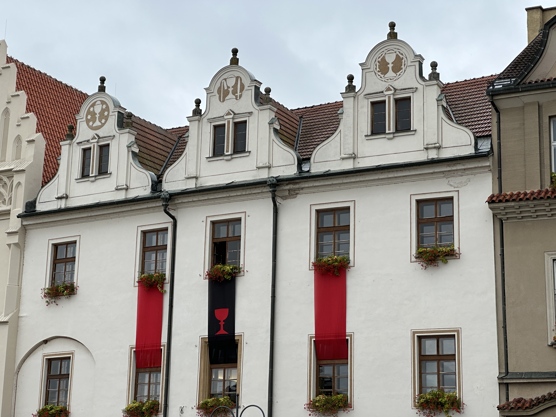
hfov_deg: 25.3
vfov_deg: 19.1
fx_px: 1237
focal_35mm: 77
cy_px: 208
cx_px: 278
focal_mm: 9
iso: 32
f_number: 2.8
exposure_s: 1/292
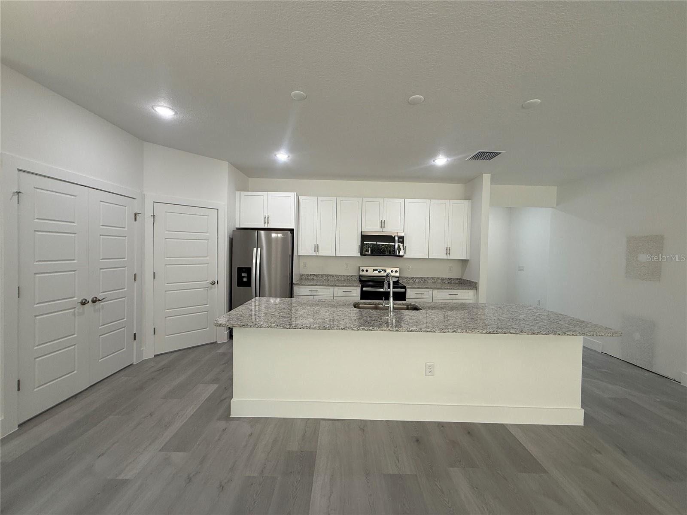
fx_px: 278
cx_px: 344
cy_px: 258
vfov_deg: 85.7
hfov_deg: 102.1
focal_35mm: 14
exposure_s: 1/120
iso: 160
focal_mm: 2.22
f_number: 2.2
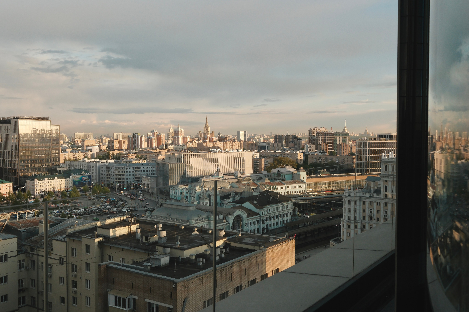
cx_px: 234
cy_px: 156
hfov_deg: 54.4
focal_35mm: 35
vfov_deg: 37.9
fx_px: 456
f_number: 8
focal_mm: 23
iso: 800
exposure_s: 1/500
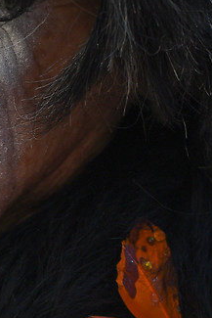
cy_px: 640
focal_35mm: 997
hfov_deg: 1.4
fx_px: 8797
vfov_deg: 2.1
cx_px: -44
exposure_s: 1/500
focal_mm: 135
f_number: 2
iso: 64
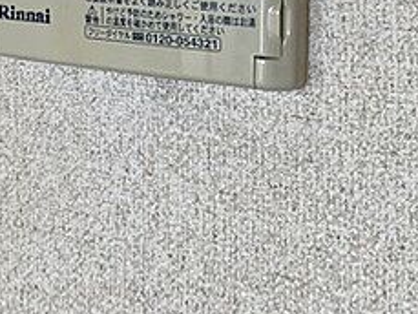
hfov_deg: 28.1
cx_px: 97
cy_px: -80
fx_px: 822
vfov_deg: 20.1
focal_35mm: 68
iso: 50
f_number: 1.8
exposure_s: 1/122
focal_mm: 4.25
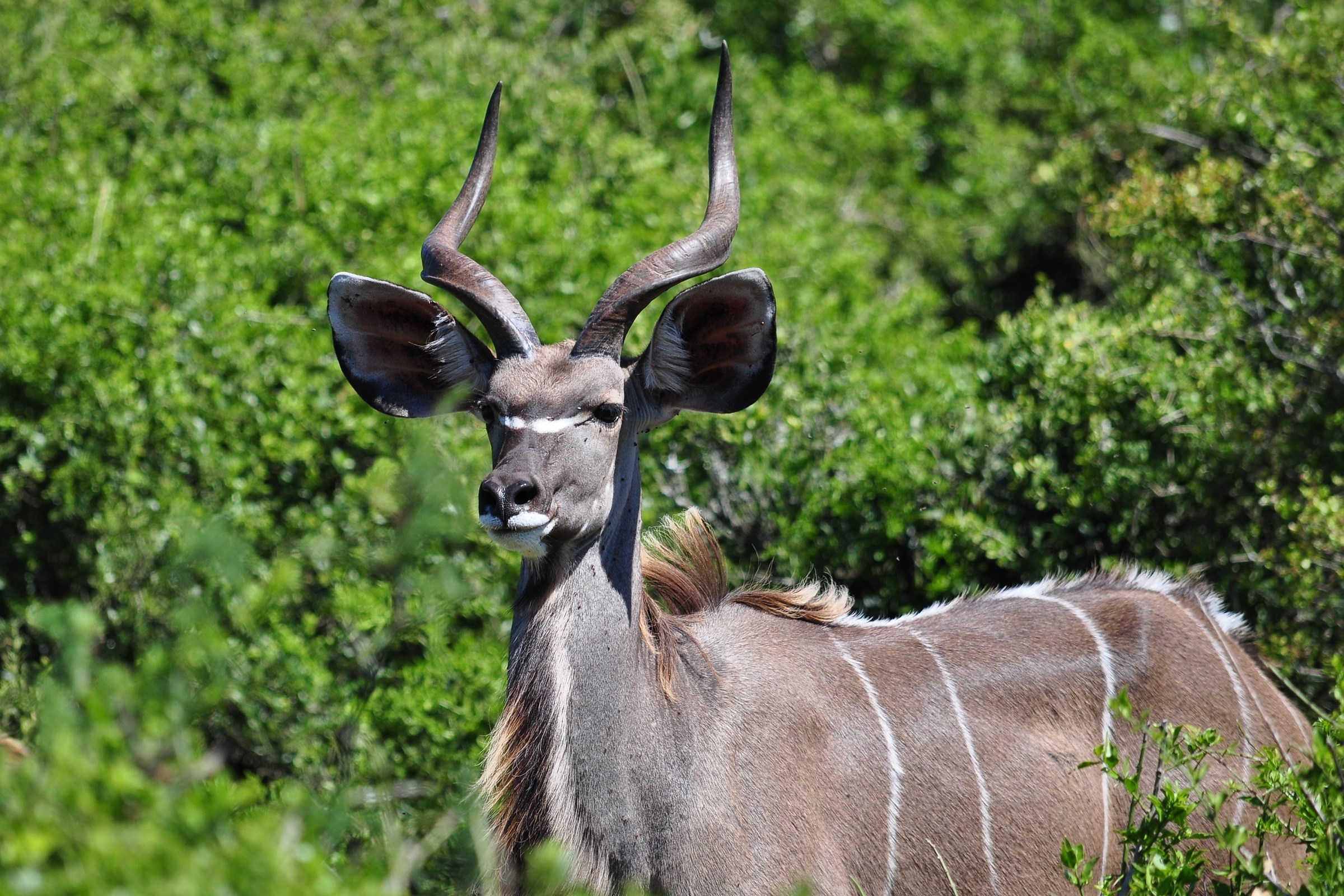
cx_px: 672
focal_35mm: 330
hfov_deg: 6.2
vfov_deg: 4.2
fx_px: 12319
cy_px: 448
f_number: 5.3
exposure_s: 1/800
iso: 200
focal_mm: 220
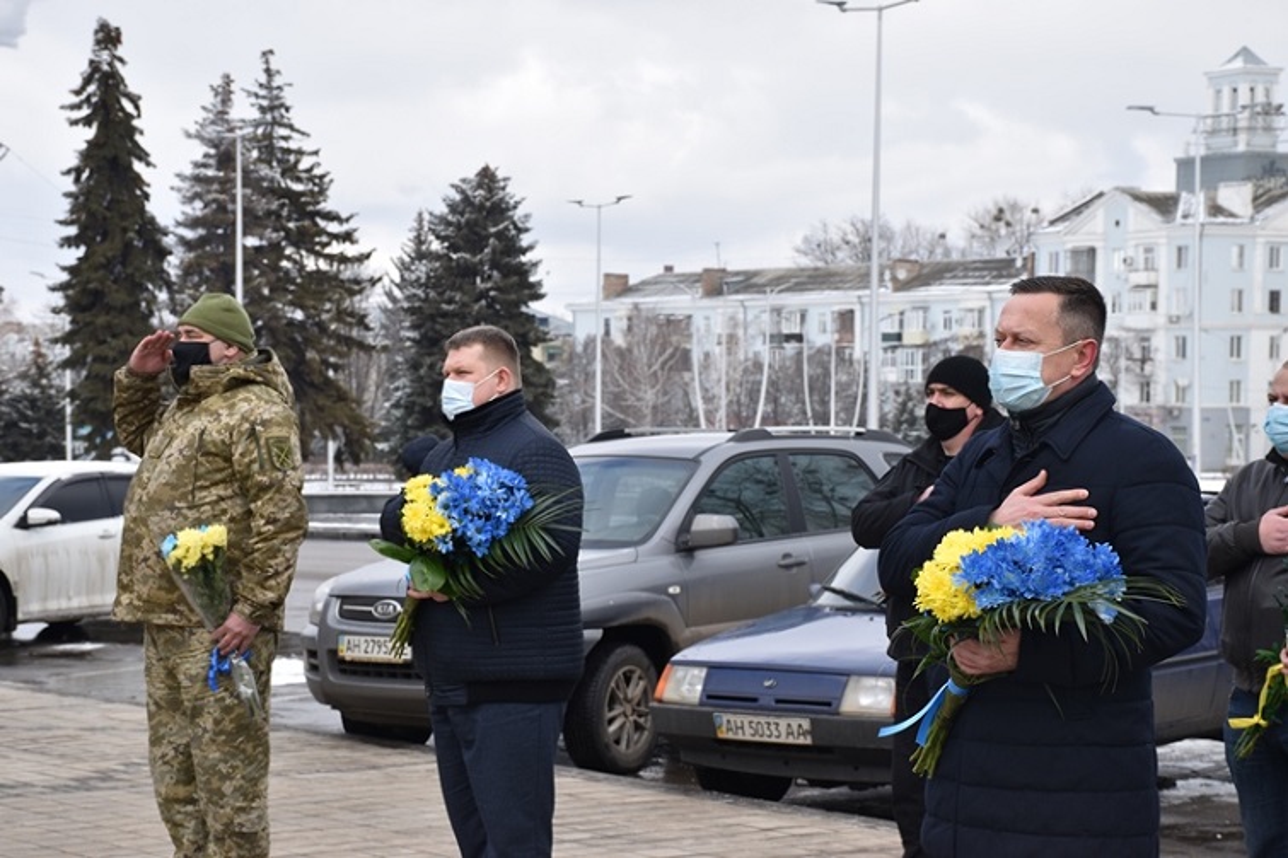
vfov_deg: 17.5
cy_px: 429
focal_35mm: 78
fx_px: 2790
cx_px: 644
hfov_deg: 26.0
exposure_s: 1/320
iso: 200
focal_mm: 52
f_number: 9
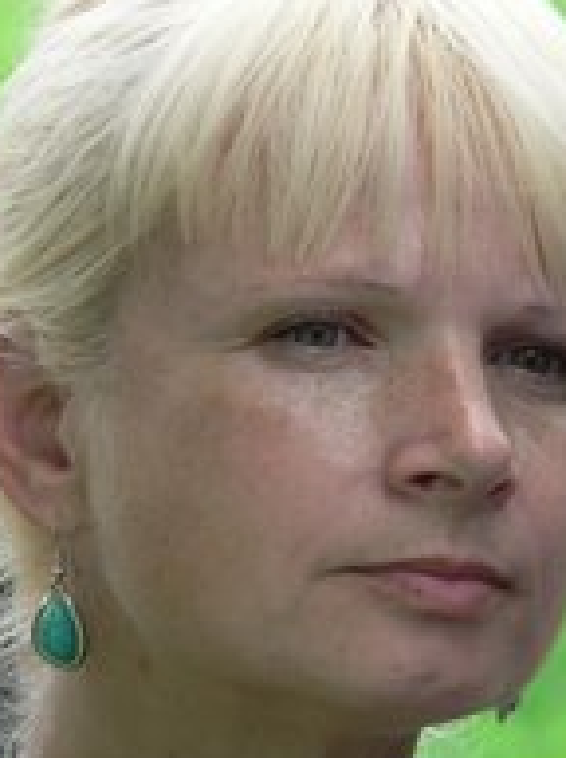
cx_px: 350
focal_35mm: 897
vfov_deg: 2.2
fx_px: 19621
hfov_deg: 1.7
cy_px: 463
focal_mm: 72
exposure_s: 1/125
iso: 80
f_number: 4
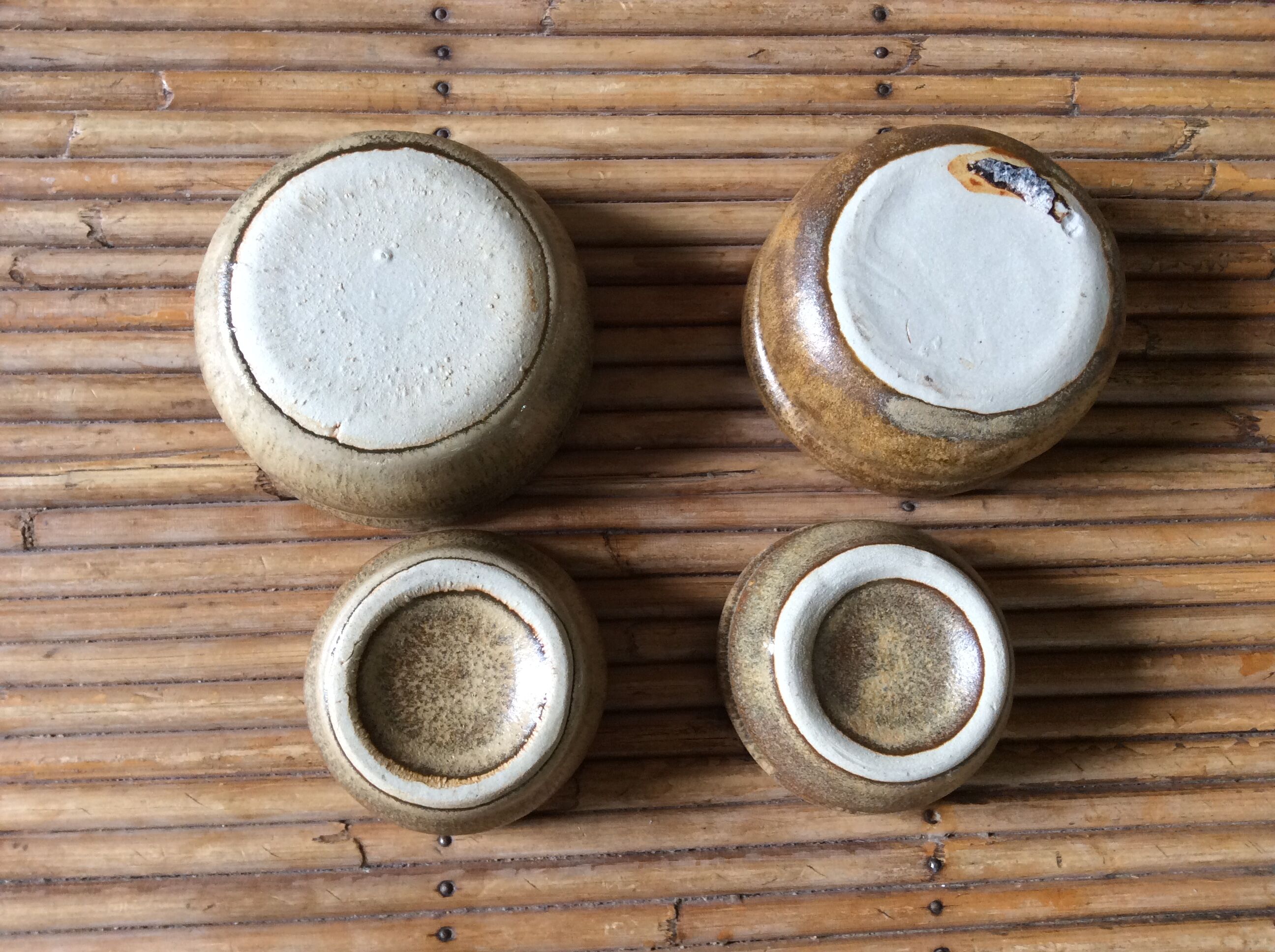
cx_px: 638
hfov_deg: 56.9
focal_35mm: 32
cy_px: 476
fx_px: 1177
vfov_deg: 44.1
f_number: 2.4
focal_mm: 3.3
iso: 64
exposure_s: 1/25
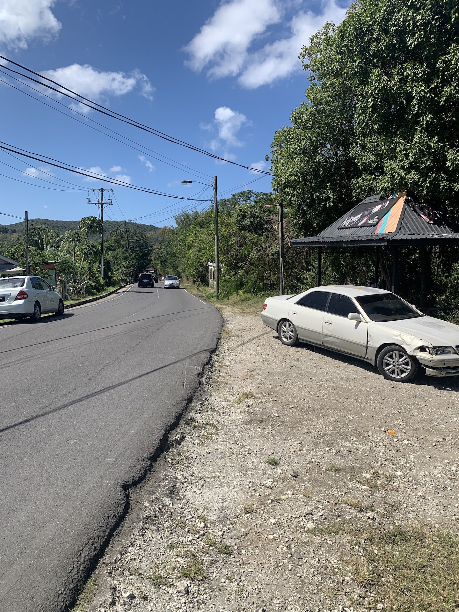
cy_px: 306
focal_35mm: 26
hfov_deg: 53.1
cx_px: 230
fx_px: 460
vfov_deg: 67.3
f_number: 1.8
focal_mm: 4.25
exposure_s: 1/2833
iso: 25
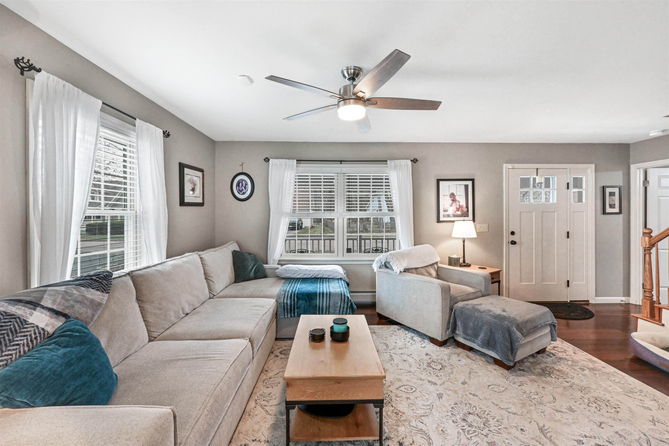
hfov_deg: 104.3
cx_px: 334
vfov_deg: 81.2
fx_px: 260
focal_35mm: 14
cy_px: 223
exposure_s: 1/6
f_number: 14
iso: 4000
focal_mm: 14
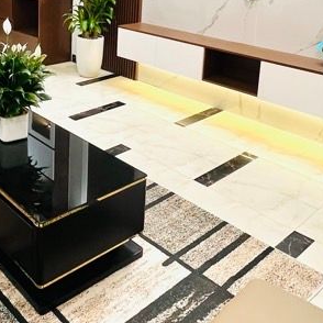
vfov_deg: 38.6
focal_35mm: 40
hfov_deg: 39.4
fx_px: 422
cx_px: 45
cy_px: 24
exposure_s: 1/100
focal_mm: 1.57
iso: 200
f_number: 1.8
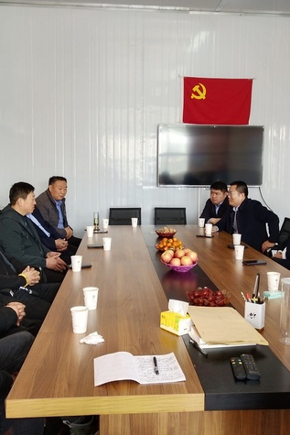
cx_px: 151
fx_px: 507
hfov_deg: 31.9
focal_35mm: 42
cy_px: 216
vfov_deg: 46.4
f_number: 1.8
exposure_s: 1/100
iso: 240
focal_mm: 3.95
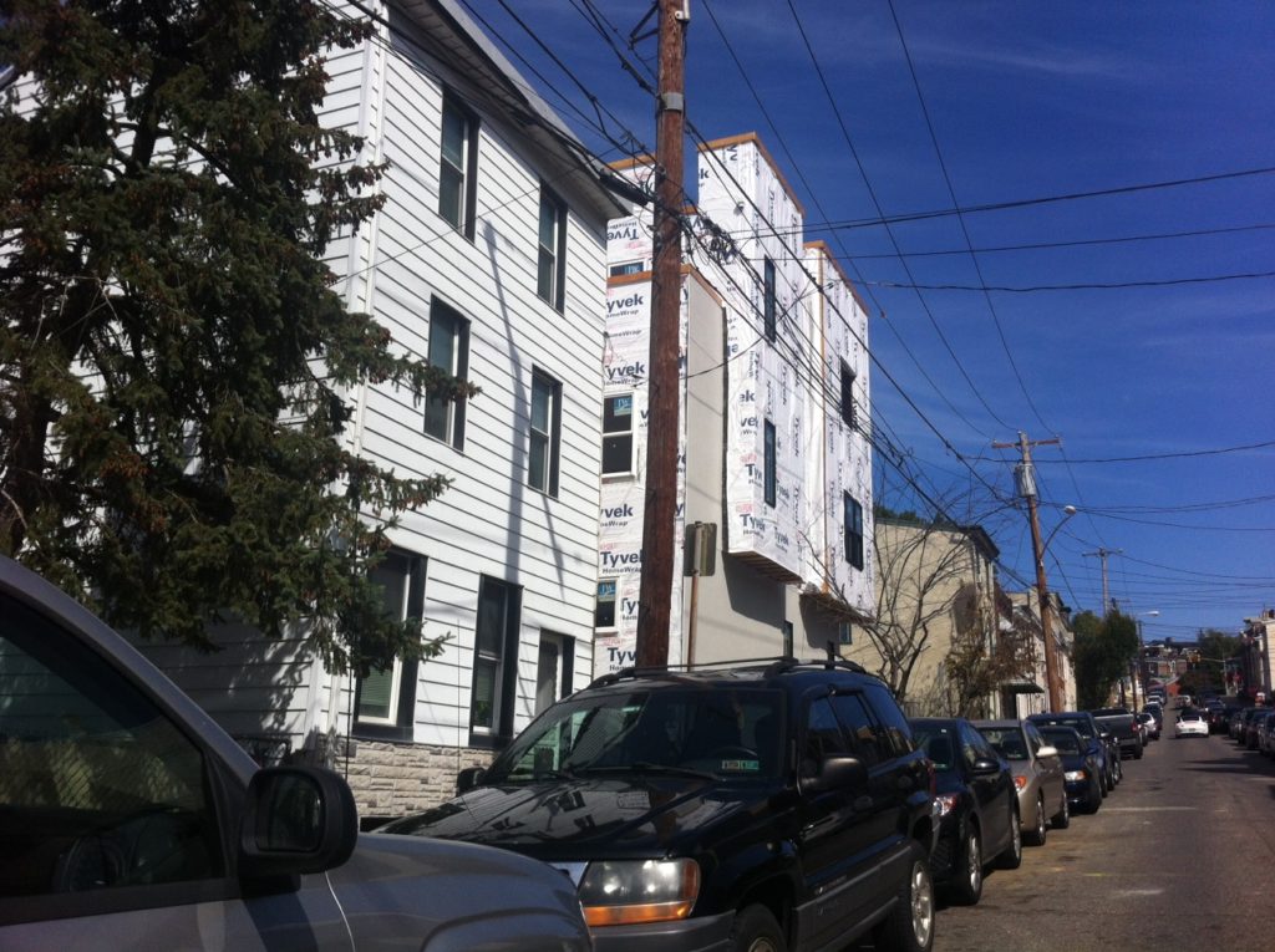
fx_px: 1287
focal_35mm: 35
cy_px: 476
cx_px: 638
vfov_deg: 40.6
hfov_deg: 52.7
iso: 80
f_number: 2.8
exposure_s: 1/2514
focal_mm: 3.85
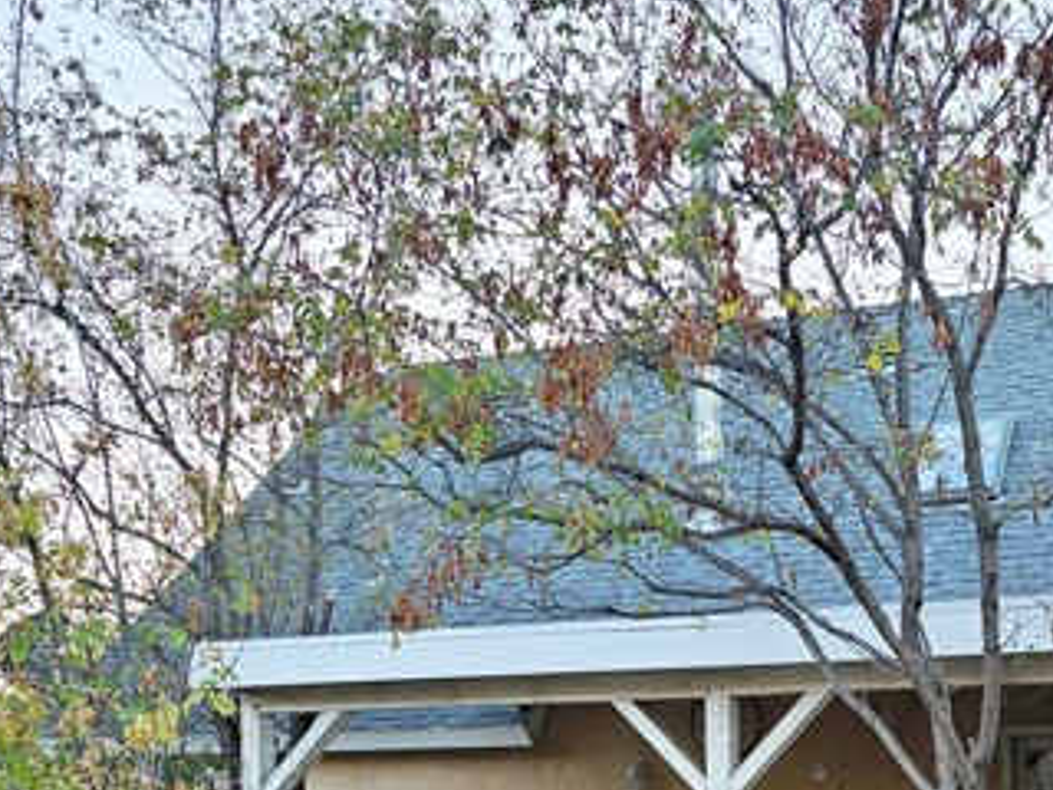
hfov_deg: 40.0
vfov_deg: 29.7
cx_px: 796
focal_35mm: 46
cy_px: 764
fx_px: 1399
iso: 40
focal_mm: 6.3
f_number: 1.7
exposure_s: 1/180
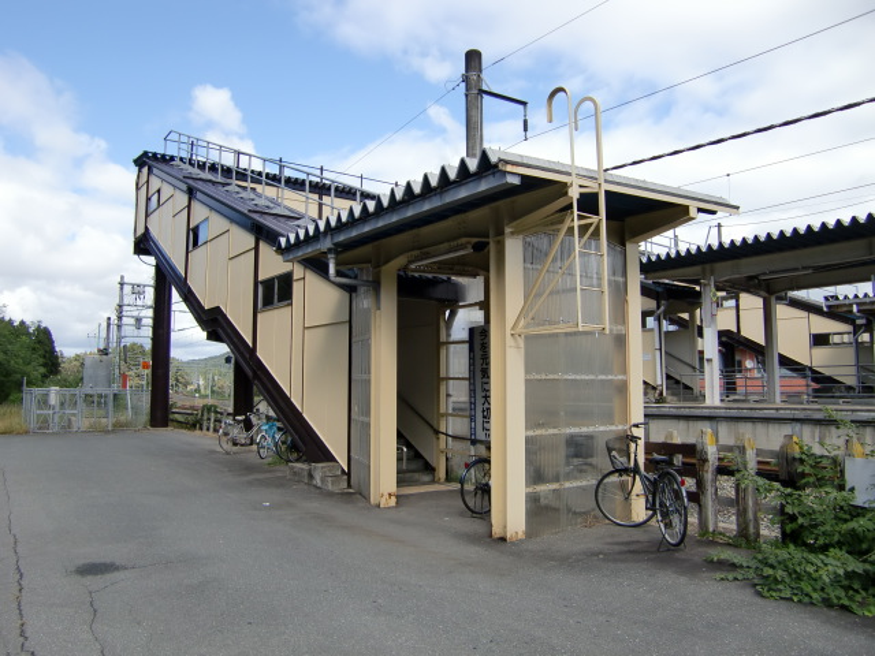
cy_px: 328
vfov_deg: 49.7
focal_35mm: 28
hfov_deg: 63.4
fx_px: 708
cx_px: 438
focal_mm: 4.9
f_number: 2.6
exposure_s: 1/1000
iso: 64
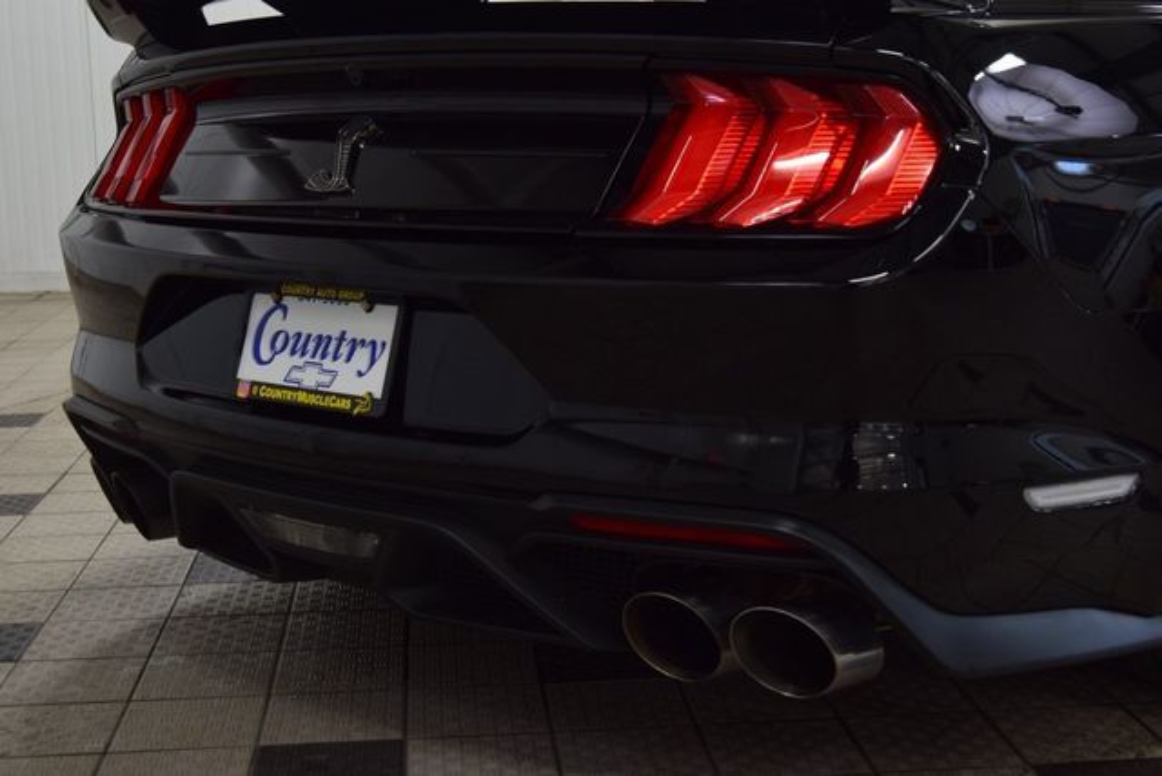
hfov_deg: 36.9
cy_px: 388
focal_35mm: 54
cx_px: 581
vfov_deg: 25.1
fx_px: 1743
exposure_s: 1/25
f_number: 7.1
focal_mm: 36
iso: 400
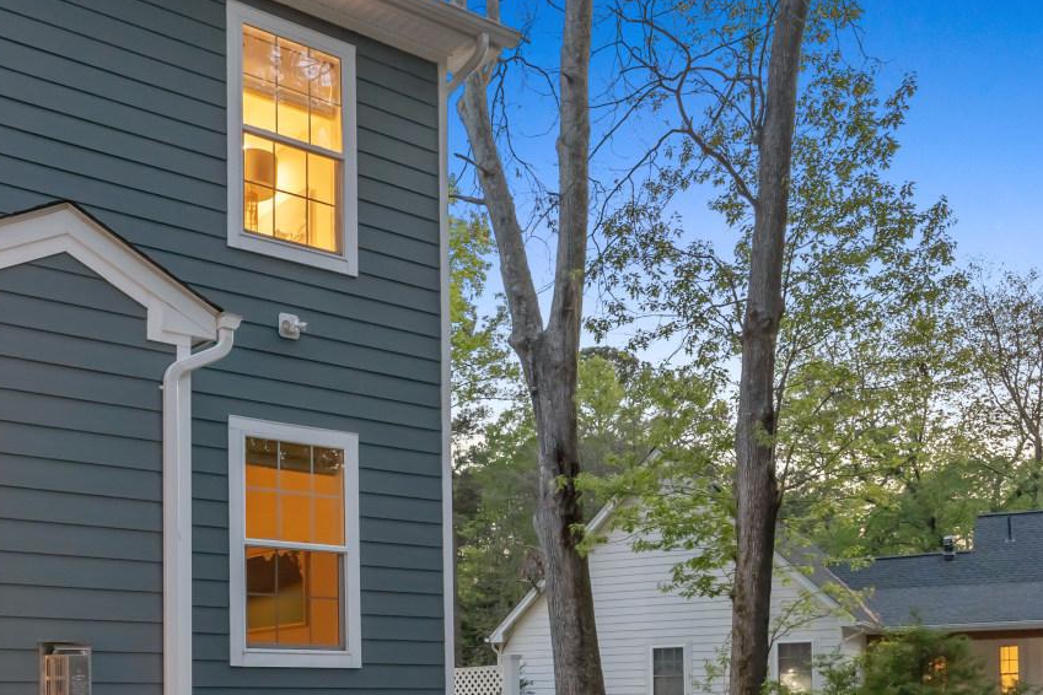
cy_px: 728
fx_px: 1188
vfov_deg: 29.9
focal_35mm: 41
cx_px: 300
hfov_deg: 46.2
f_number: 8
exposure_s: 1/1.25
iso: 200
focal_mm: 17
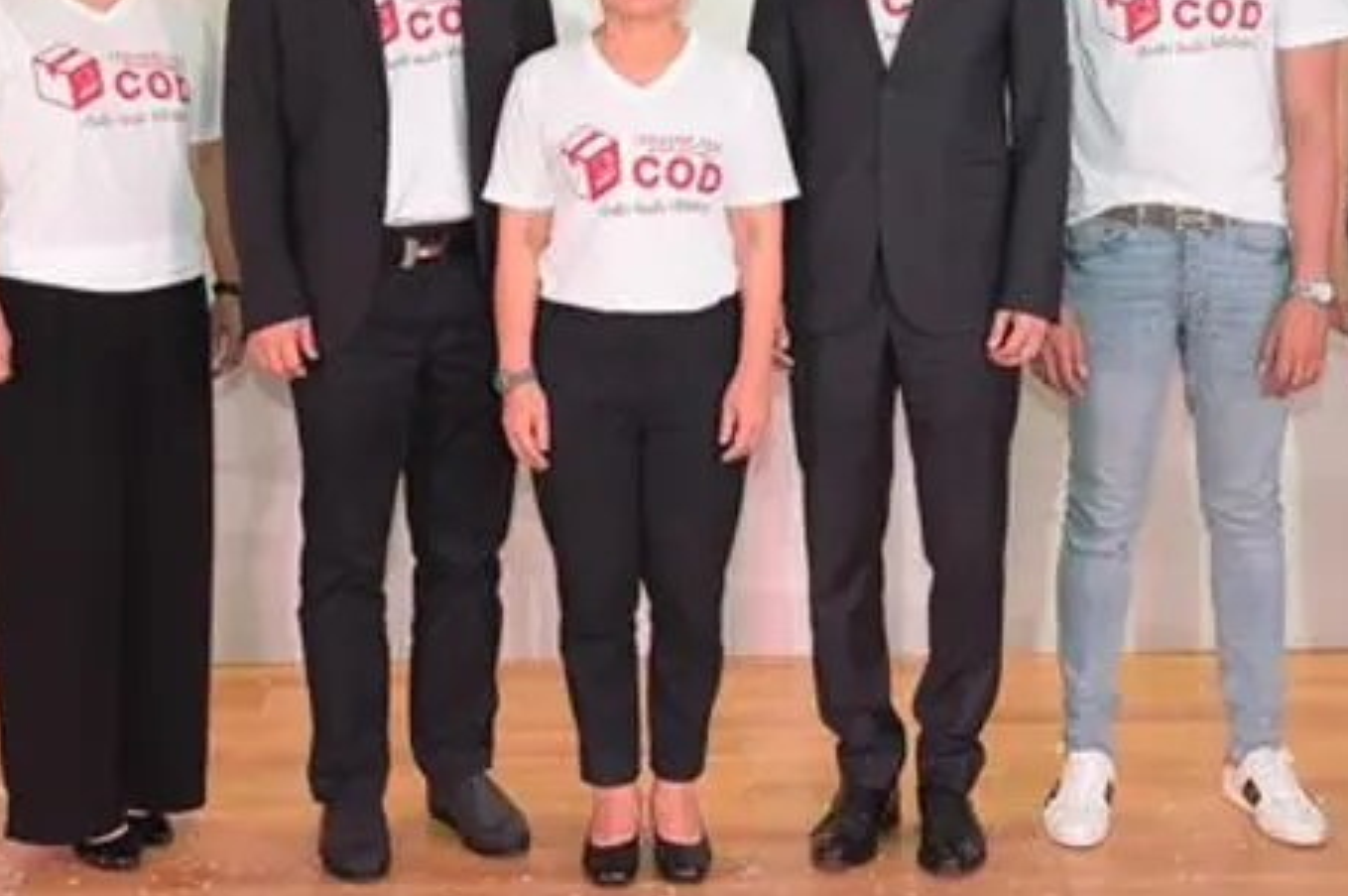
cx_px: 670
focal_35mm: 62
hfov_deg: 32.4
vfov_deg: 21.7
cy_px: 228
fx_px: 2319
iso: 800
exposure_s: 1/160
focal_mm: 36
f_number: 5
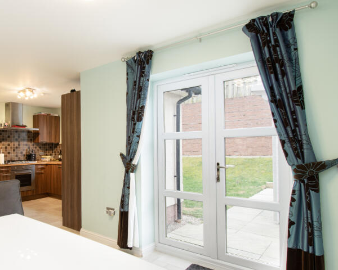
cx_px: 108
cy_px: 156
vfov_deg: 58.5
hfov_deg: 68.0
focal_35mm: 24
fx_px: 240
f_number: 9
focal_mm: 10
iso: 320
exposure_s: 1/3
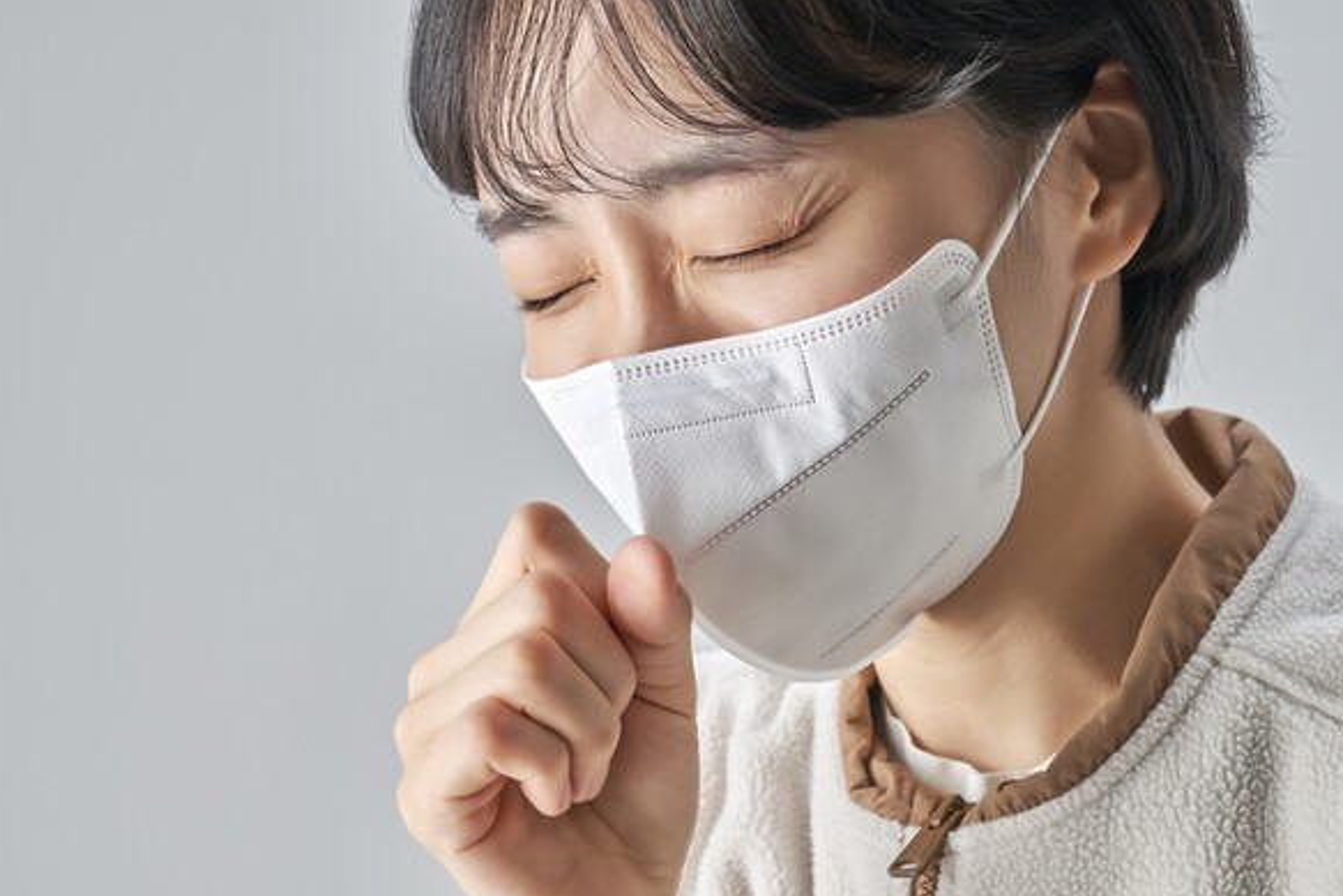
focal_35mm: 108
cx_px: 657
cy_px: 440
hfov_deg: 18.9
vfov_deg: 12.7
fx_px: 4030
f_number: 7.1
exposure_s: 1/125
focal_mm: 70
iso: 100
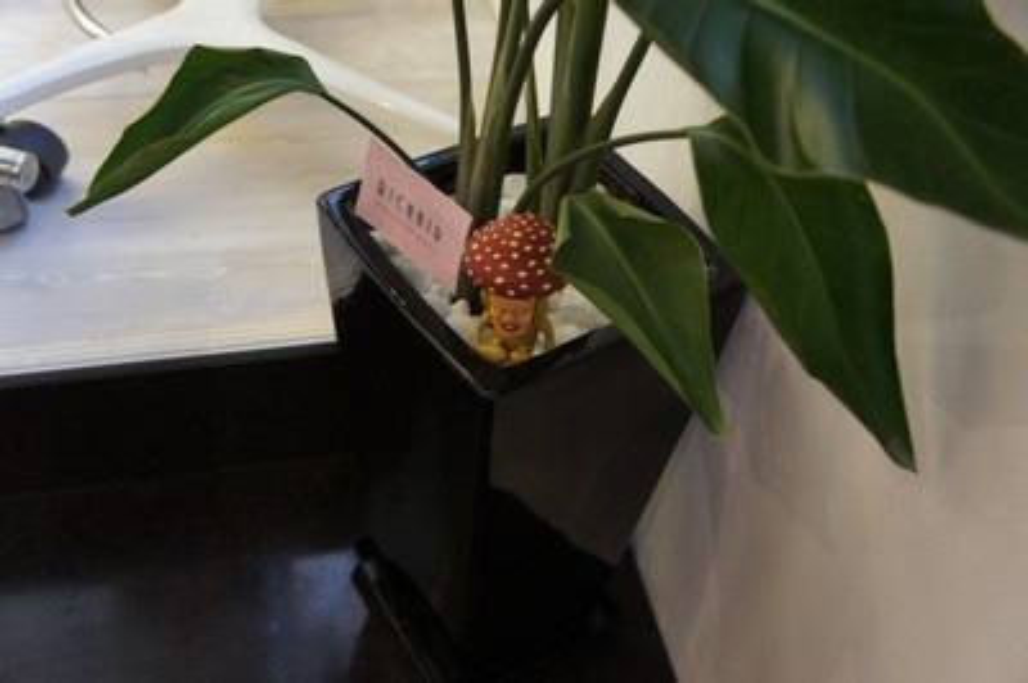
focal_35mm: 44
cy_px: 342
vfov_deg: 30.8
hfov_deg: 45.0
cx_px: 514
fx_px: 1241
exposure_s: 1/40
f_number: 4
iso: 1600
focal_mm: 29
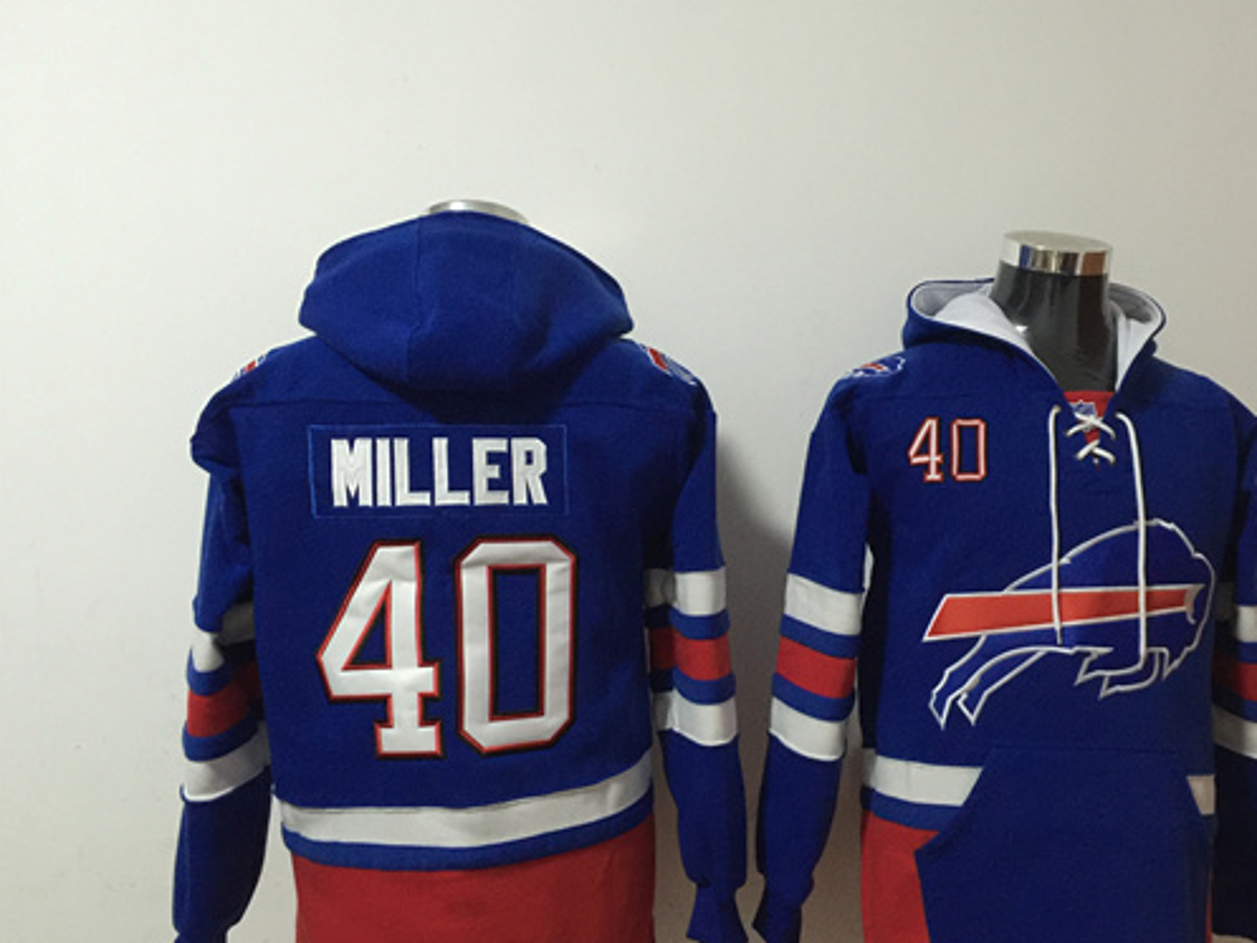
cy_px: 511
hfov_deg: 52.3
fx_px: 1271
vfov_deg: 40.7
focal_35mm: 35
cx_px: 746
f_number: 2.2
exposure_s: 1/8
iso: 200
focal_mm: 4.15
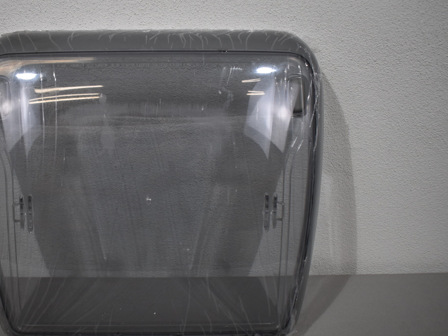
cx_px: 149
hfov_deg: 46.1
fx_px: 518
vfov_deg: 36.0
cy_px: 173
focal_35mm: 40
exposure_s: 1/250
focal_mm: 20
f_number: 3.8
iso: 400
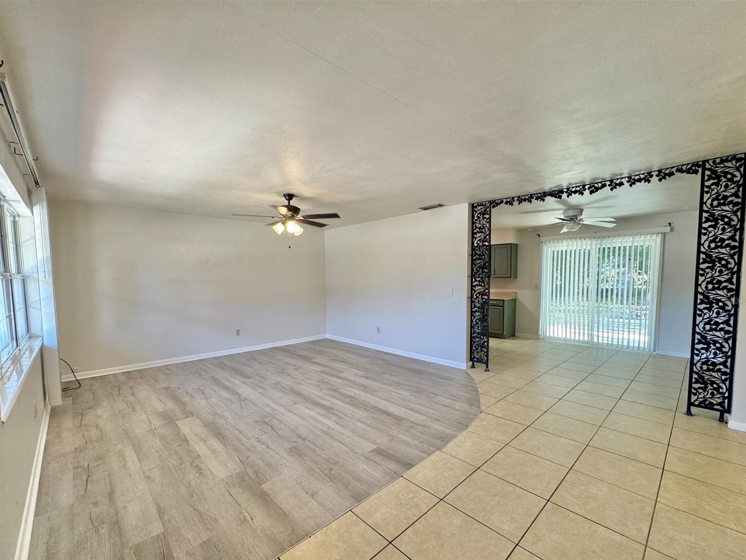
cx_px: 372
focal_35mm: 15
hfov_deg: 98.2
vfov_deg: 81.6
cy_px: 300
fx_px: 323
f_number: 2.2
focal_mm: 2.22
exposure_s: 1/120
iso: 200
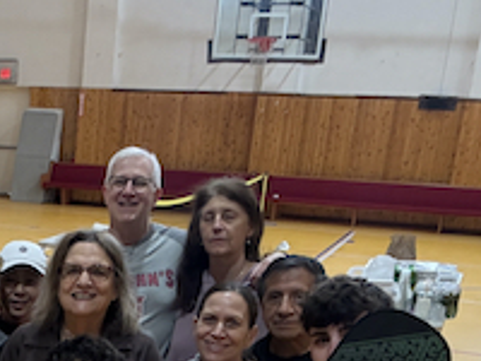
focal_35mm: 69
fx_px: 959
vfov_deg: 19.6
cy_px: 469
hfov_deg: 26.2
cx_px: -31
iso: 200
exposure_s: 1/60
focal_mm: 2.69
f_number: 1.9
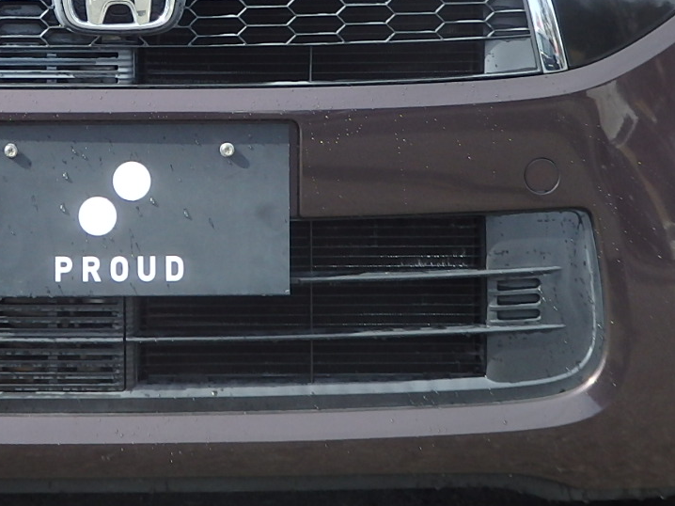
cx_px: 152
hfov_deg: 18.2
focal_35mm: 107
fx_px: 2086
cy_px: -50
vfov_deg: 13.5
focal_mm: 7.3
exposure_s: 1/320
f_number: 3.7
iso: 125
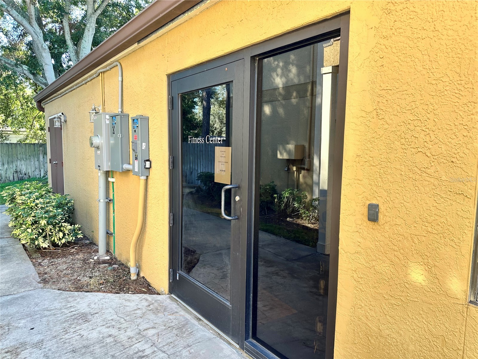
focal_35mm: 24
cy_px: 180
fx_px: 331
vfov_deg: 56.8
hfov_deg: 71.6
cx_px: 239
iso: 64
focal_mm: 6.86
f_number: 1.78
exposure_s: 1/173
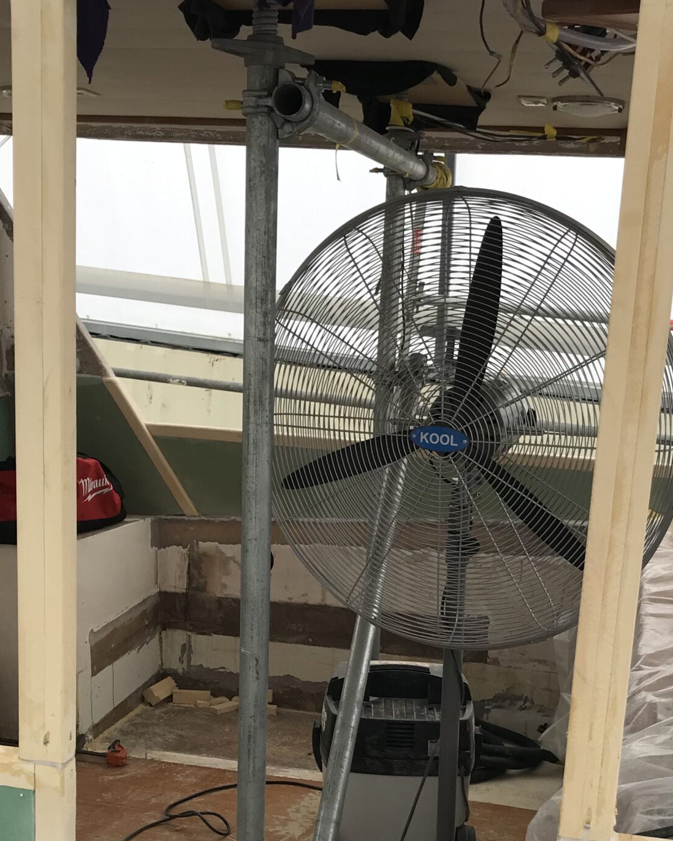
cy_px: 634
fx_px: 1270
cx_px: 332
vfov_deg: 35.8
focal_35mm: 51
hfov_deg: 29.7
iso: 20
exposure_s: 1/184
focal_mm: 4
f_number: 1.8
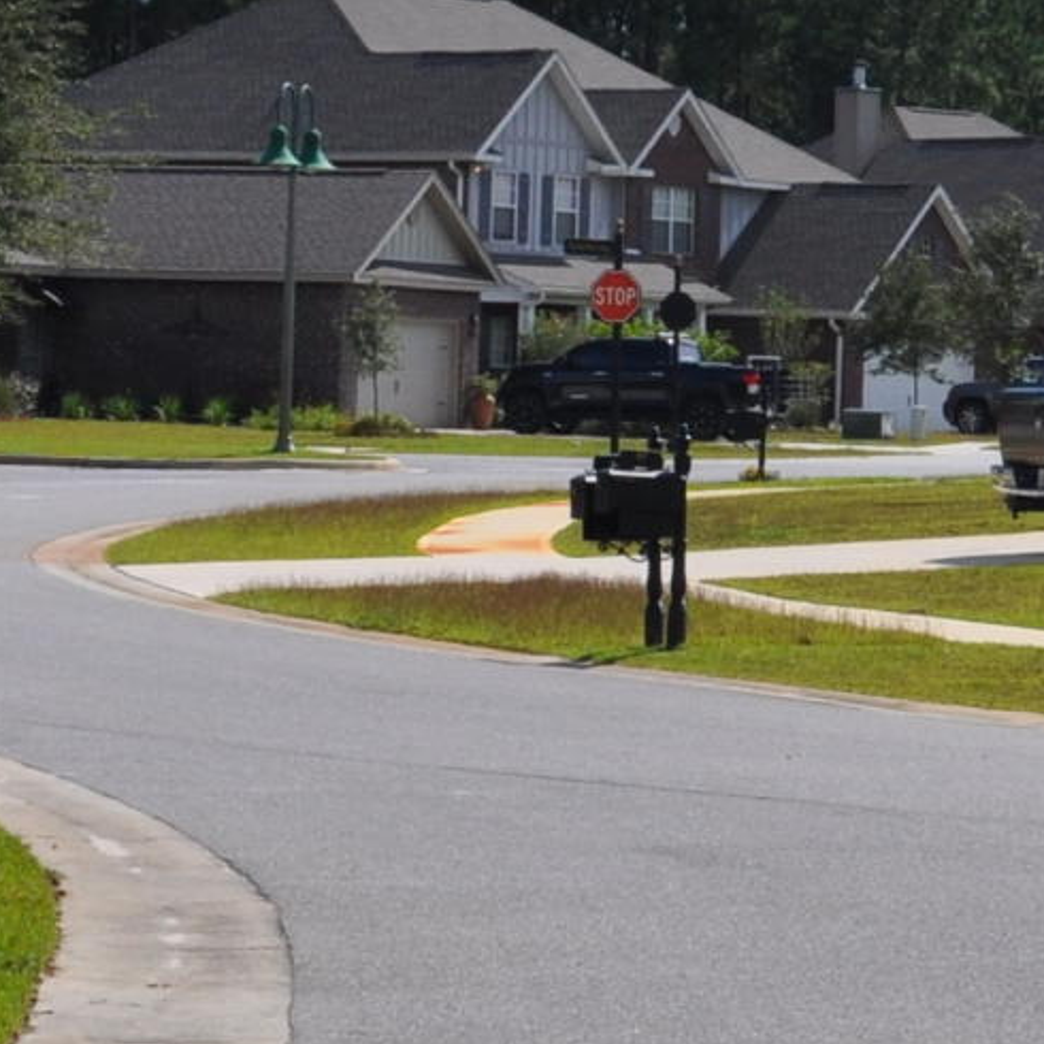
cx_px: 626
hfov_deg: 9.4
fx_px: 6381
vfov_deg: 9.4
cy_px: 499
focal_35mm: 187
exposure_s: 1/500
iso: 200
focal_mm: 24
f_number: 11
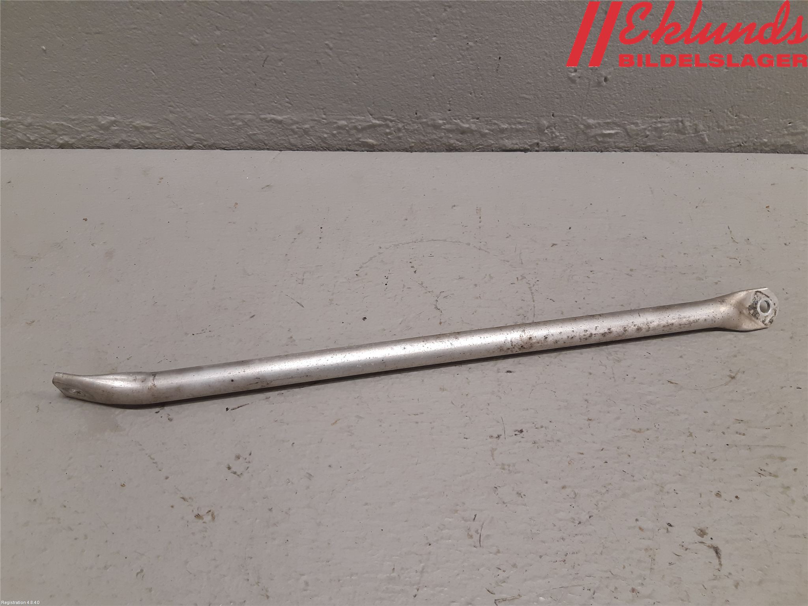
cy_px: 303
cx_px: 404
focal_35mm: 26
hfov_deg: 67.3
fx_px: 607
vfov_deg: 53.1
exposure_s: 1/50
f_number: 1.7
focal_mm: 3.93
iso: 100
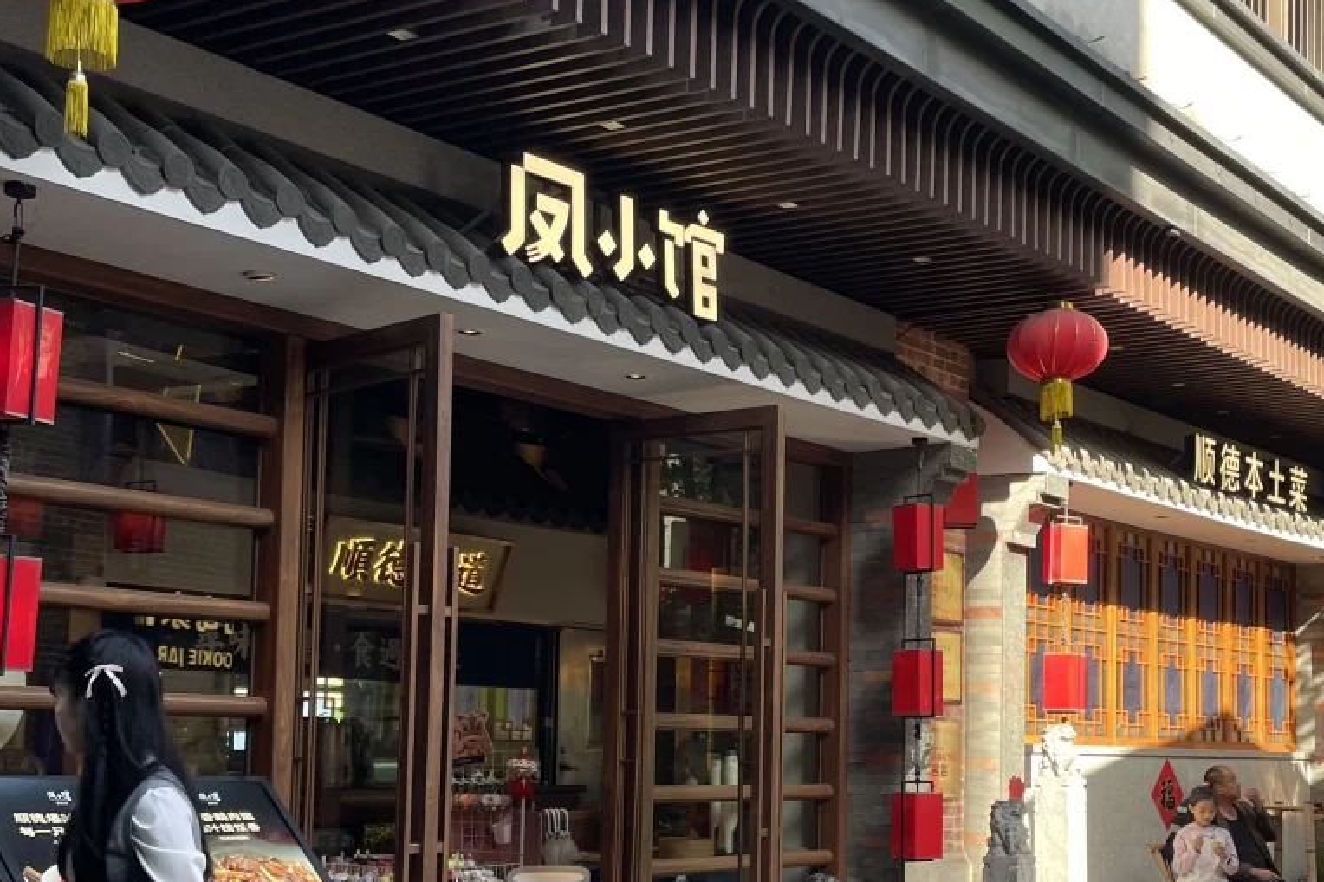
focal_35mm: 51
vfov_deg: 26.2
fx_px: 1875
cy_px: 646
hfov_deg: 38.4
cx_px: 901
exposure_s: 1/288
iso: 32
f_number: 1.6
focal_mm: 4.2
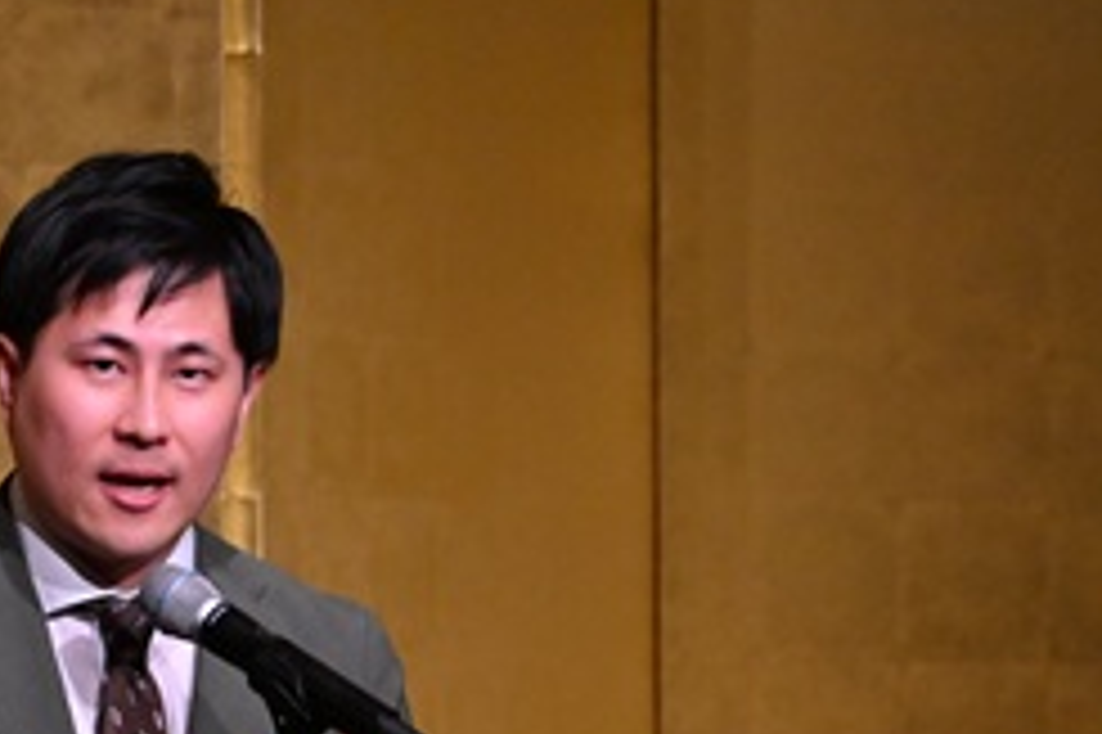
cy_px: 603
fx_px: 24594
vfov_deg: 1.7
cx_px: 126
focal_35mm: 804
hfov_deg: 2.6
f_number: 8
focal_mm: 400
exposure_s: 1/400
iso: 10000
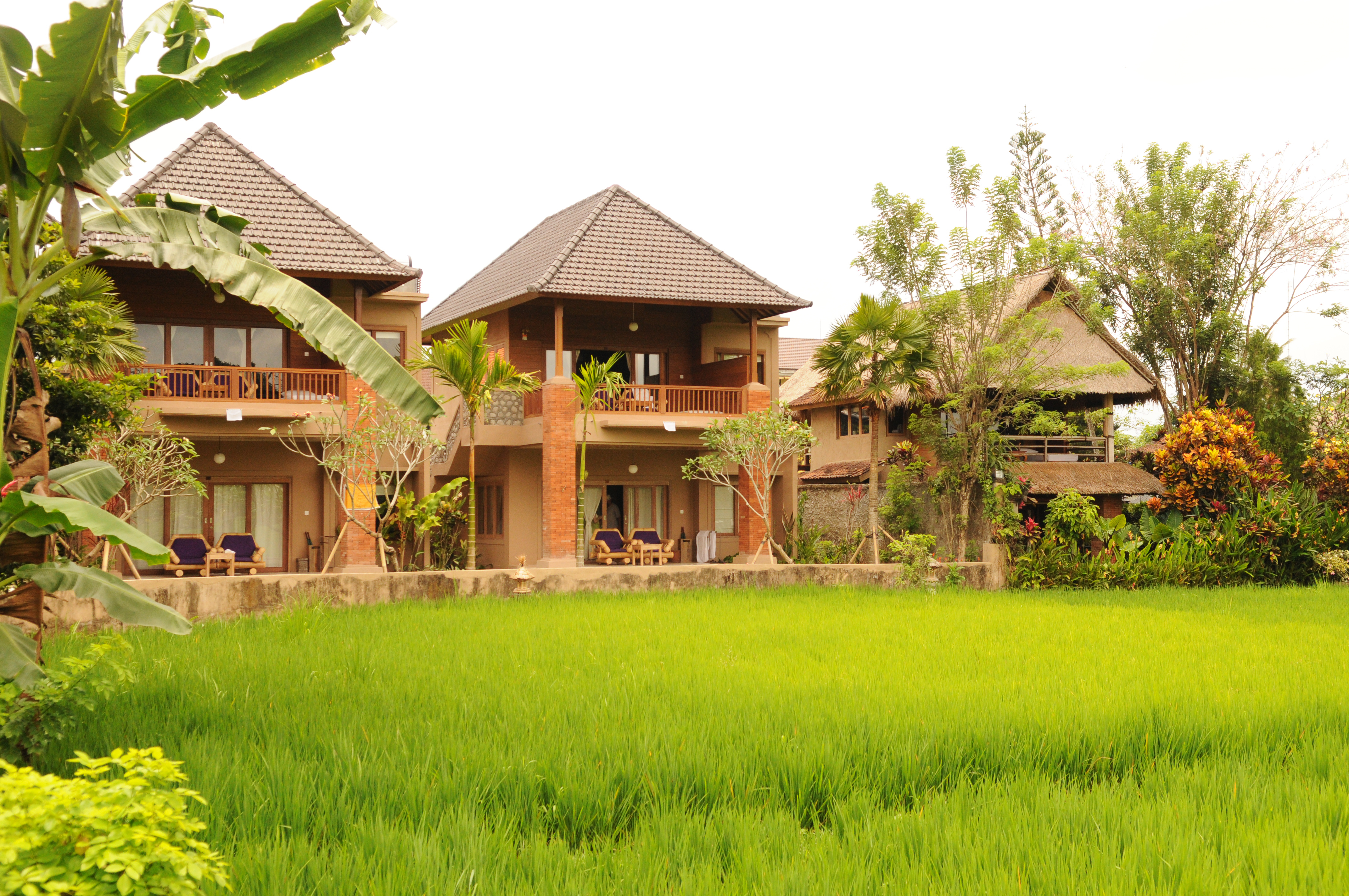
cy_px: 448
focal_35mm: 45
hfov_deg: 43.7
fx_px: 1684
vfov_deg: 29.8
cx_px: 674
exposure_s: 1/1600
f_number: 4.5
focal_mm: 30
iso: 640
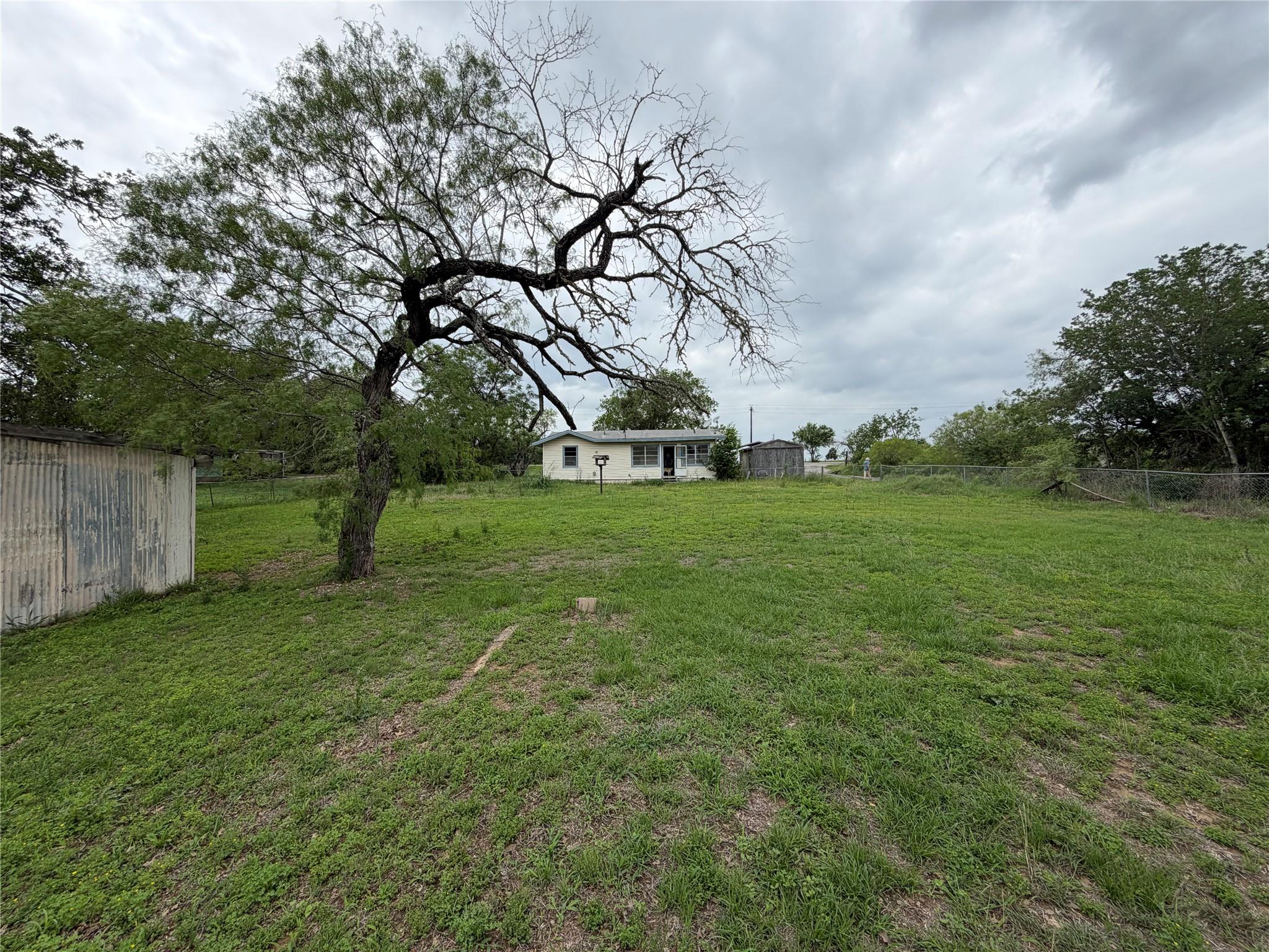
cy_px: 476
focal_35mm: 14
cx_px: 634
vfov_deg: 85.7
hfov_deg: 102.1
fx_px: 513
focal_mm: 2.22
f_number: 2.2
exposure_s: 1/770
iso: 25
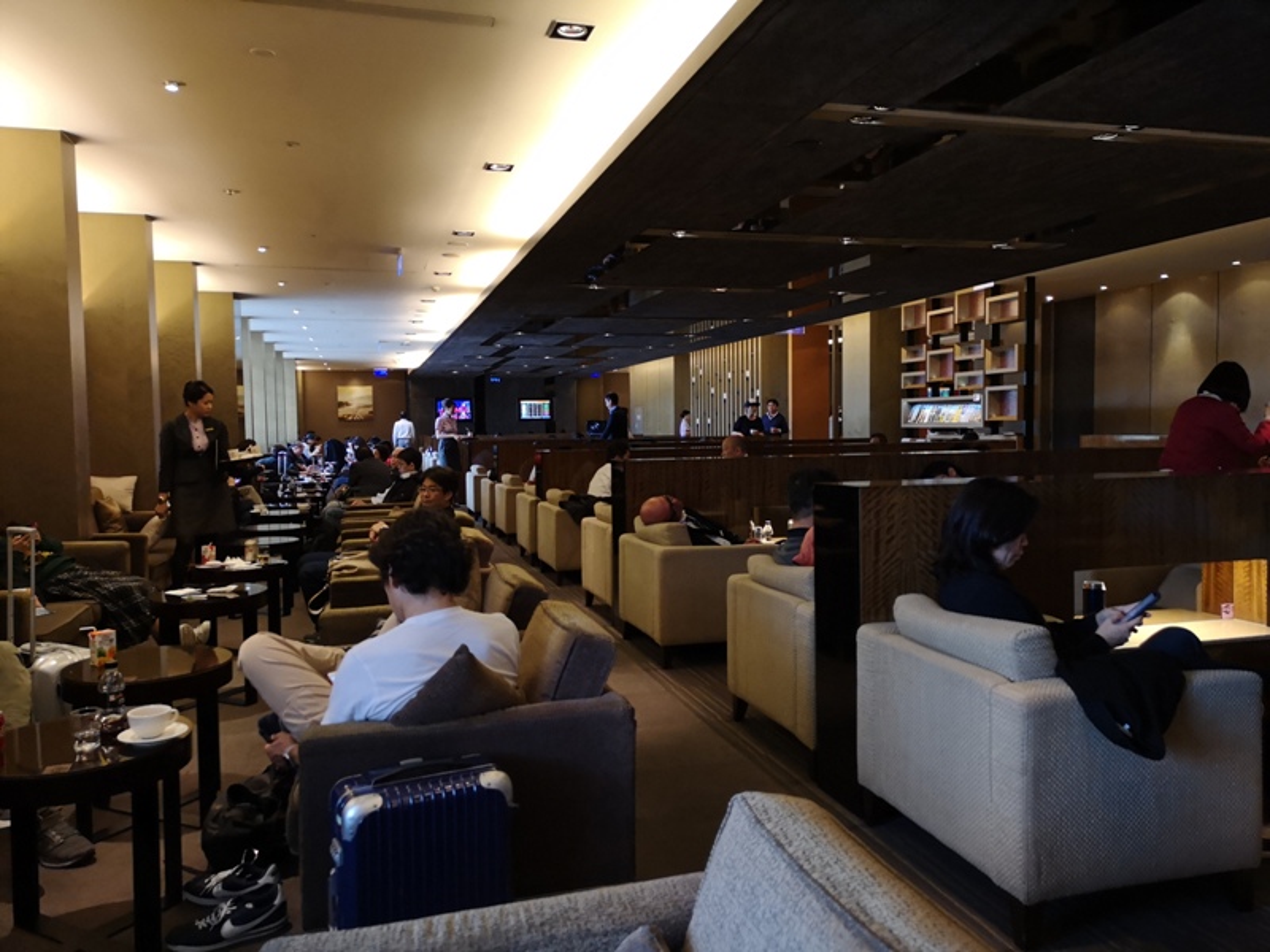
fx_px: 991
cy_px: 476
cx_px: 635
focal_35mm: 27
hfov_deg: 65.3
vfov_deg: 51.4
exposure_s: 1/100
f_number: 1.8
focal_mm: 3.95
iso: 500
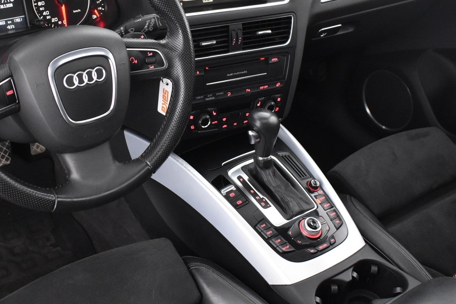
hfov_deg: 41.5
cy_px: 152
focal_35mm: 47
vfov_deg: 28.6
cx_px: 159
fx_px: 595
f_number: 3.5
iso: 3200
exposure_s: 1/25
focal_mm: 18
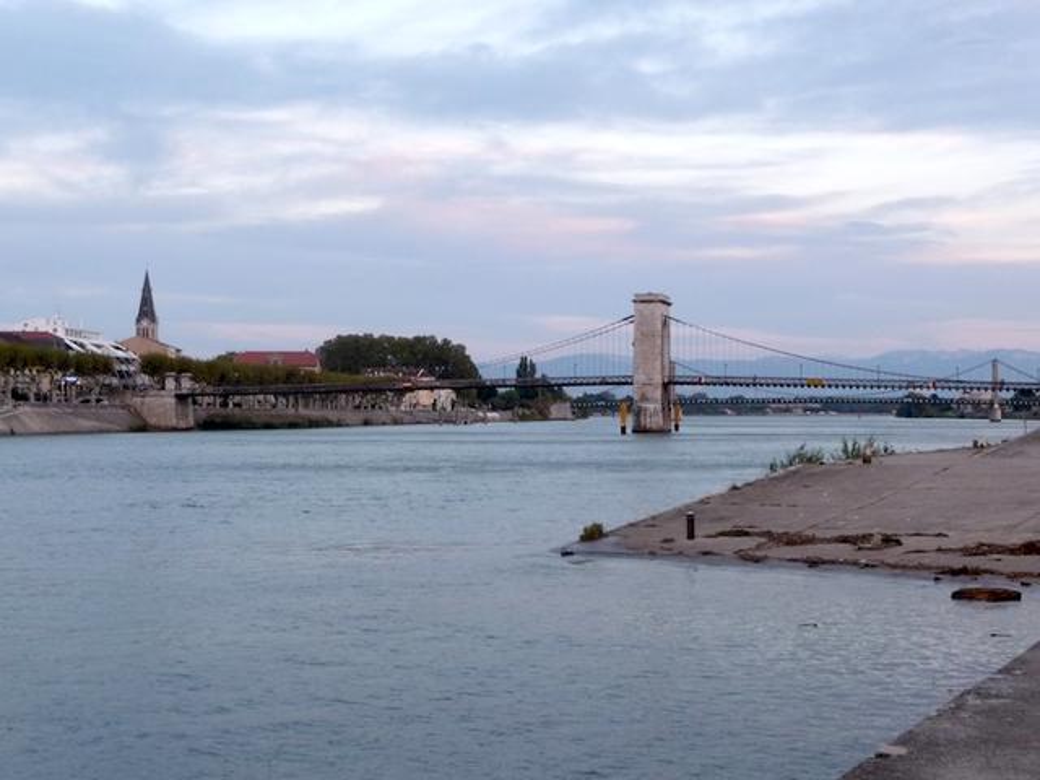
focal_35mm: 58
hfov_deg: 33.2
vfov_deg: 25.2
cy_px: 390
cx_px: 520
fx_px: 1743
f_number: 4.4
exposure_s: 1/40
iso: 160
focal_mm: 9.8
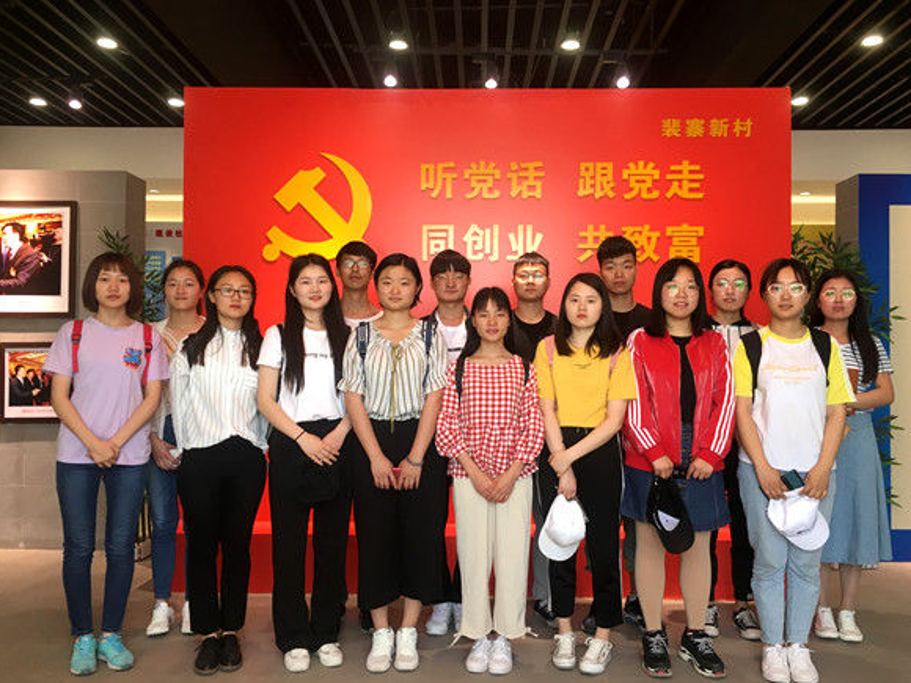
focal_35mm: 30
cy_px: 339
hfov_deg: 60.0
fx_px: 790
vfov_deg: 46.8
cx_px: 465
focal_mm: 4.15
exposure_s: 1/33
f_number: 2.2
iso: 32
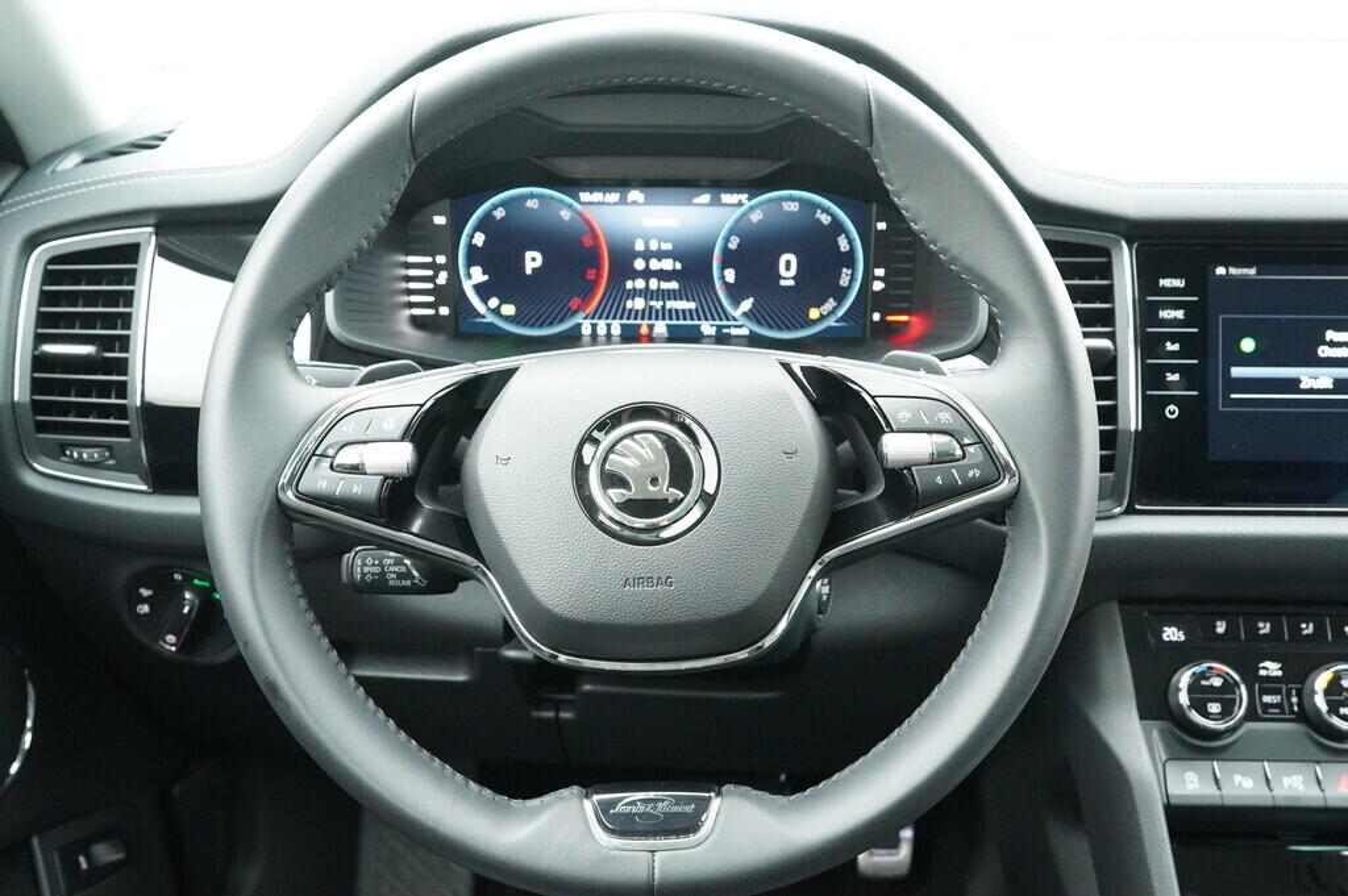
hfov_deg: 53.2
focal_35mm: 36
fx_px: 1347
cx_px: 674
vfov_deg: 36.8
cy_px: 448
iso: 6400
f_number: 5.6
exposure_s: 1/80
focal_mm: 24
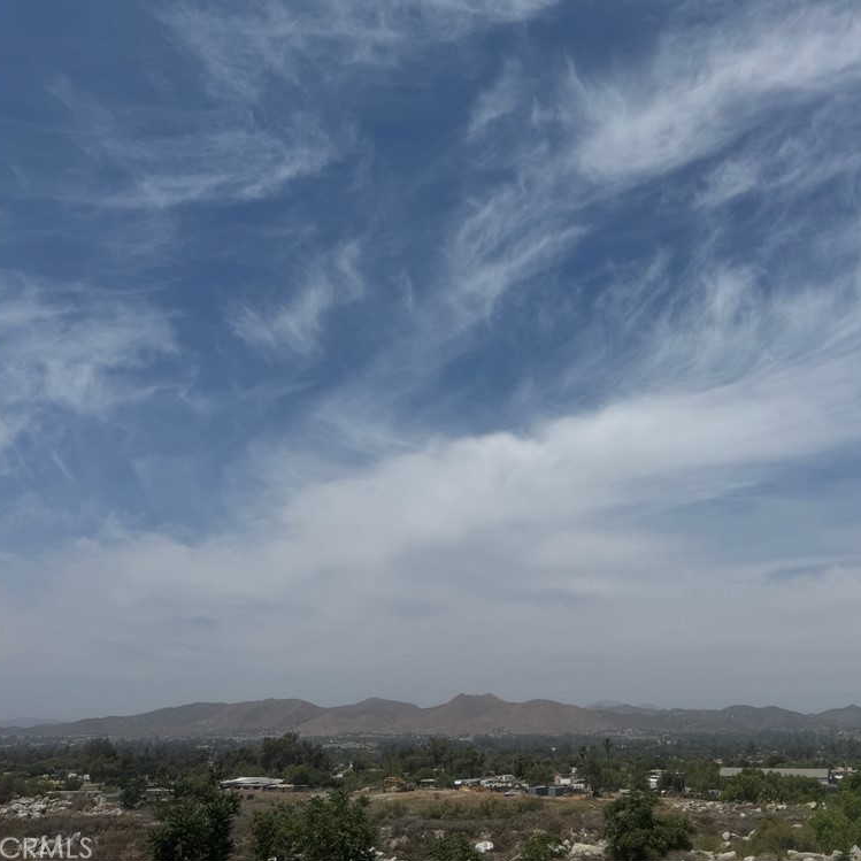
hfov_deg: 54.4
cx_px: 577
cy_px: 423
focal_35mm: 29
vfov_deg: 55.6
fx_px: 816
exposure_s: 1/12346
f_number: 1.78
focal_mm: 6.76
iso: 80
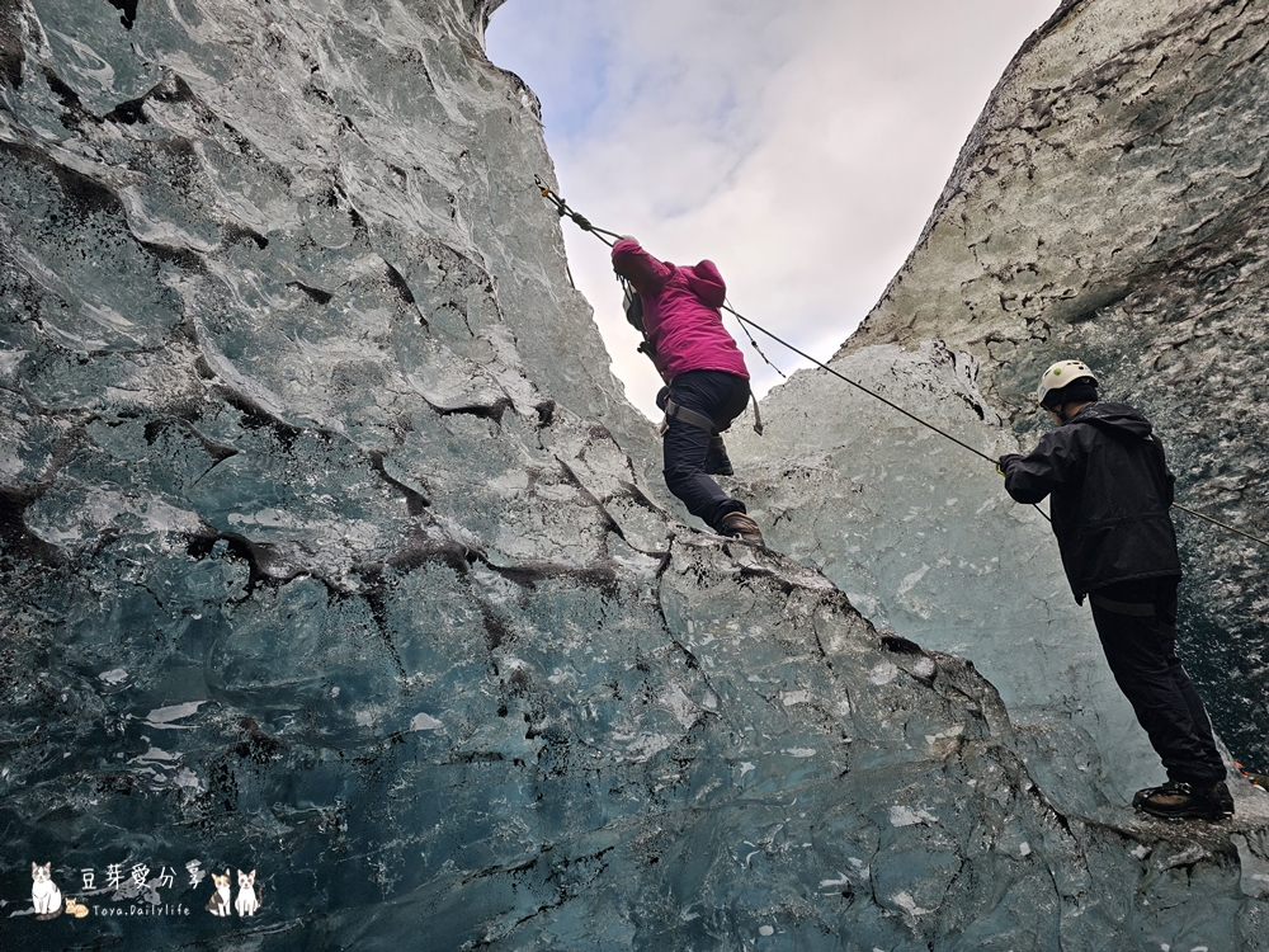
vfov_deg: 58.9
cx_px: 634
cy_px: 476
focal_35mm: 23
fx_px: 843
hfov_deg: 73.9
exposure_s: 1/197
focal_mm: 6.3
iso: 10
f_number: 1.7
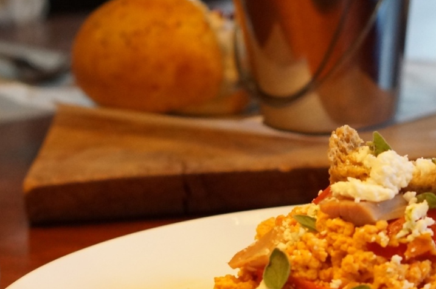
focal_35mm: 222
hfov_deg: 9.3
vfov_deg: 6.2
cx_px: 115
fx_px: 2685
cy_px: 56
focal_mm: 50
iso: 1250
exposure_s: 1/160
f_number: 4
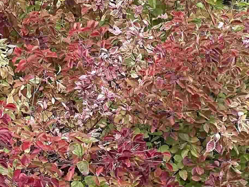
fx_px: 1266
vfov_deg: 8.2
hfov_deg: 11.1
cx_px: -10
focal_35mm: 176
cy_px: -101
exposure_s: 1/99
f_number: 2
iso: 100
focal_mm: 6
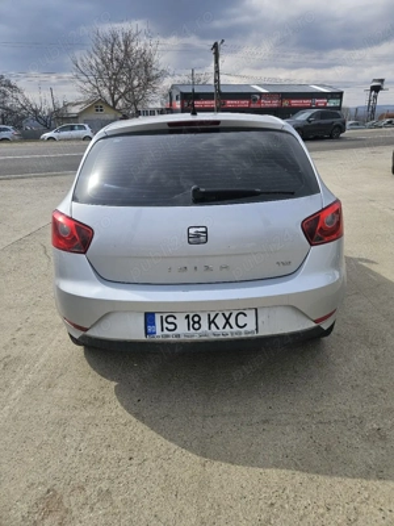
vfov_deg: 73.9
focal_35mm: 23
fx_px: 349
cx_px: 197
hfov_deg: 58.9
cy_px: 263
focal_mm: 5.4
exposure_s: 1/2500
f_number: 1.8
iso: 25
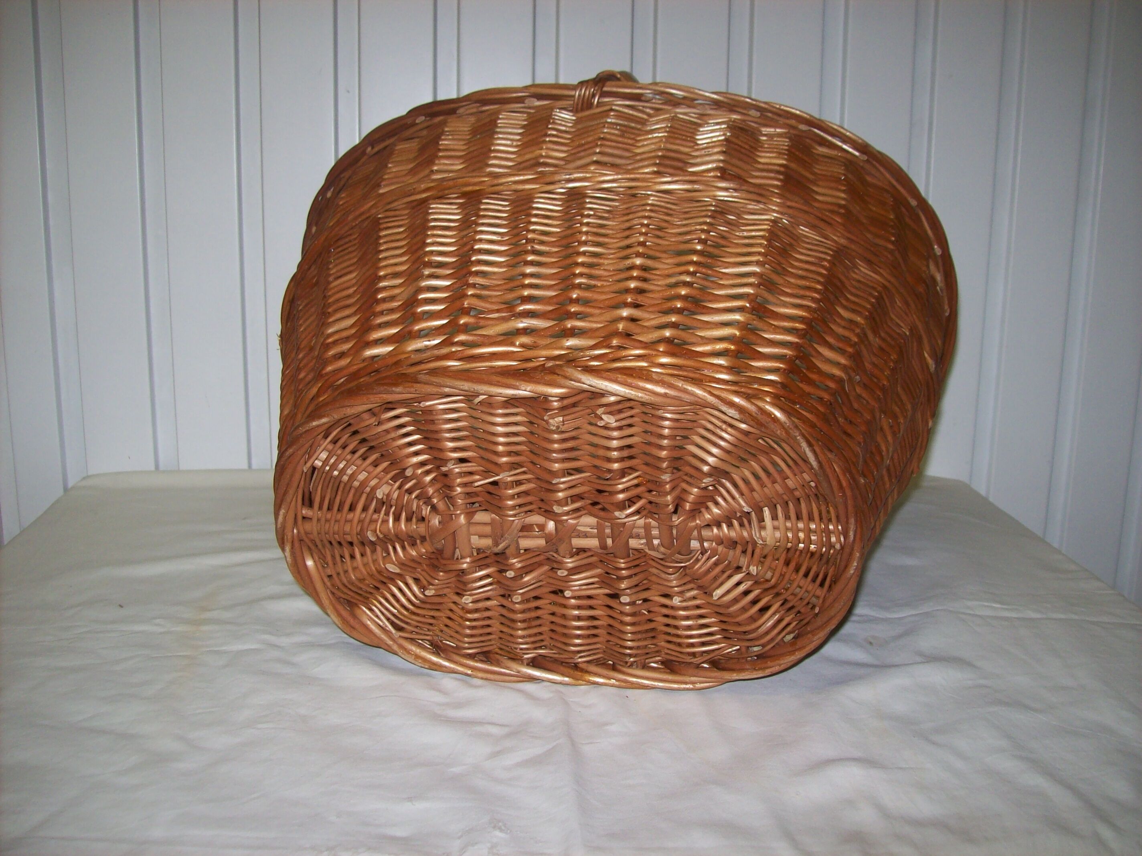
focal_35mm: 36
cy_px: 428
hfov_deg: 51.4
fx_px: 1187
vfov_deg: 39.6
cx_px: 571
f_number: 2.7
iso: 80
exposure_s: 1/64
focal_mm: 6
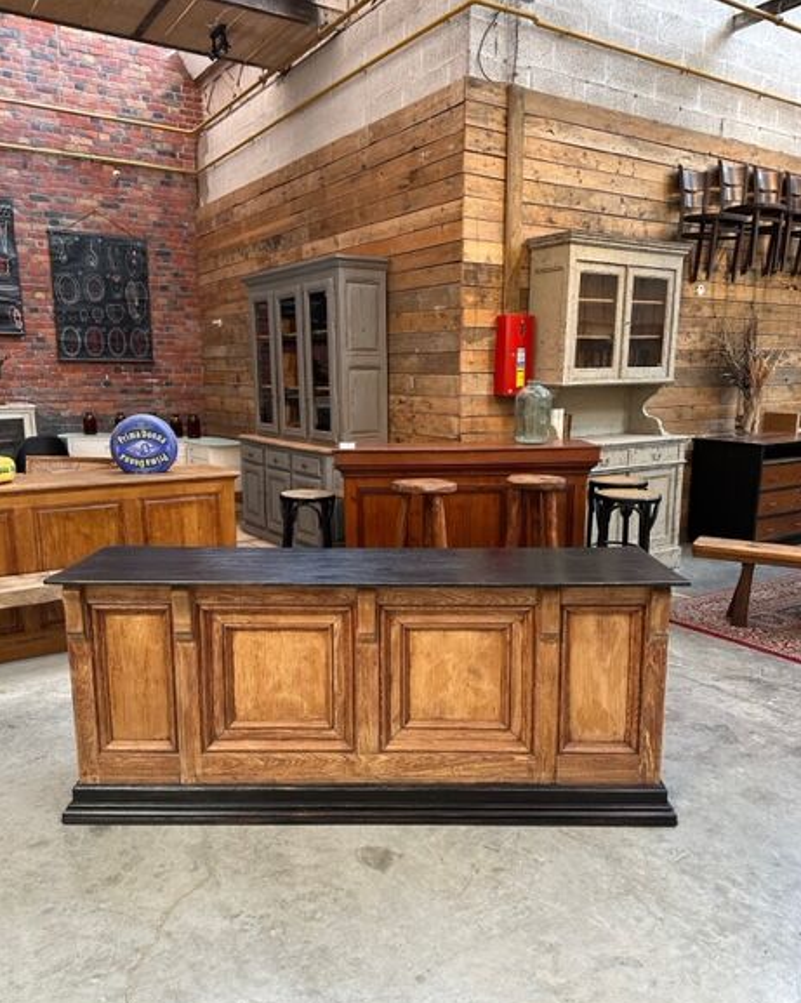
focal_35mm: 26
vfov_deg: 66.0
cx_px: 387
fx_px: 771
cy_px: 527
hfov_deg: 54.9
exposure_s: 1/81
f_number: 1.78
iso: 250
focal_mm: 6.86
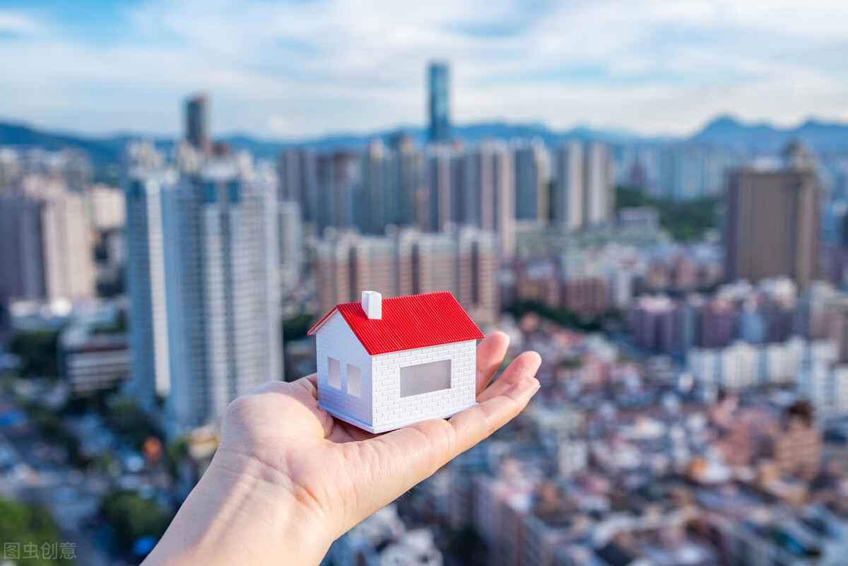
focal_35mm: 46
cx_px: 424
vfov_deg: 29.3
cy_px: 283
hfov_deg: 42.7
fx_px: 1084
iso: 100
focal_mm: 46
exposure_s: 1/125
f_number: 10
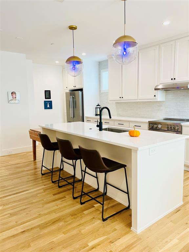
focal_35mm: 26
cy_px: 126
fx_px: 189
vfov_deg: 67.3
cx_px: 94
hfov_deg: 53.1
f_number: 1.5
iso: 100
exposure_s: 1/120
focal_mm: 5.7
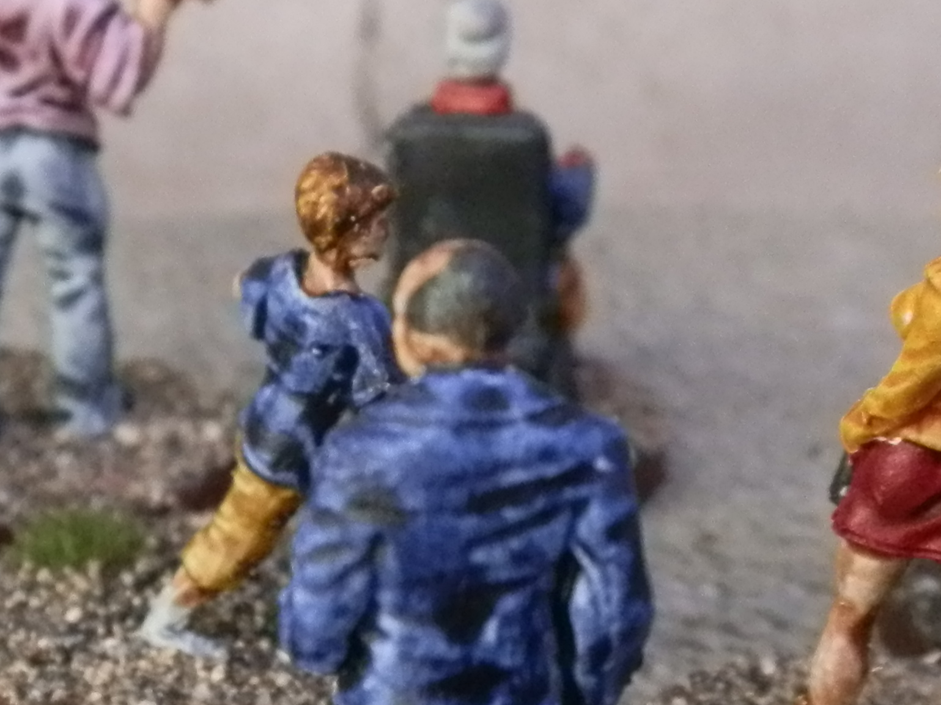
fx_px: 2120
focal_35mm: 78
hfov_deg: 24.9
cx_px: 308
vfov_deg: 18.8
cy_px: 478
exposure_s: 1/100
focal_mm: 5
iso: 400
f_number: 3.1
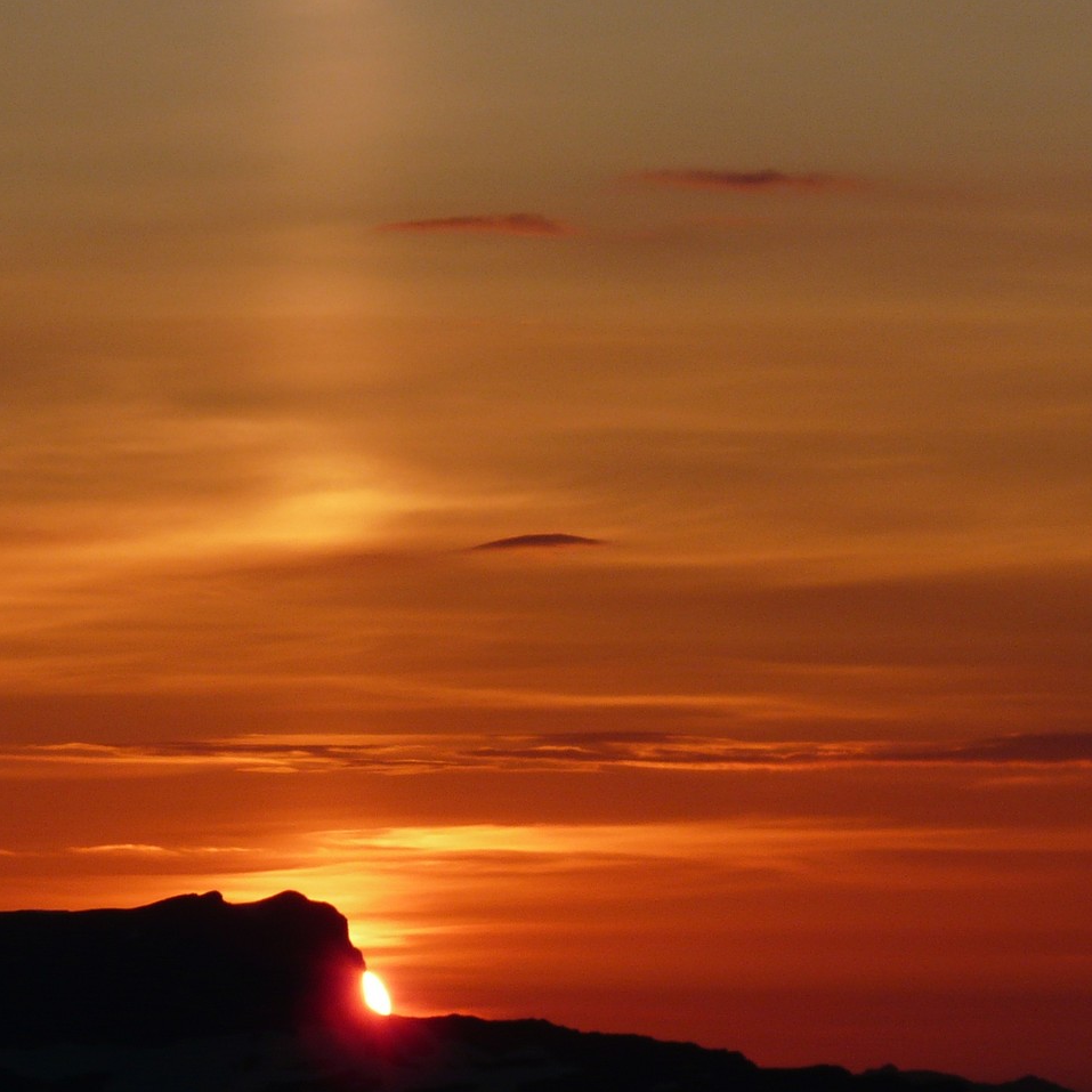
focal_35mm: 380
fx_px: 13562
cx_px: 304
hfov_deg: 4.6
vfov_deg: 4.6
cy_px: 560
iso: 100
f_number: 5.6
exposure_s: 1/400
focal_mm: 37.9
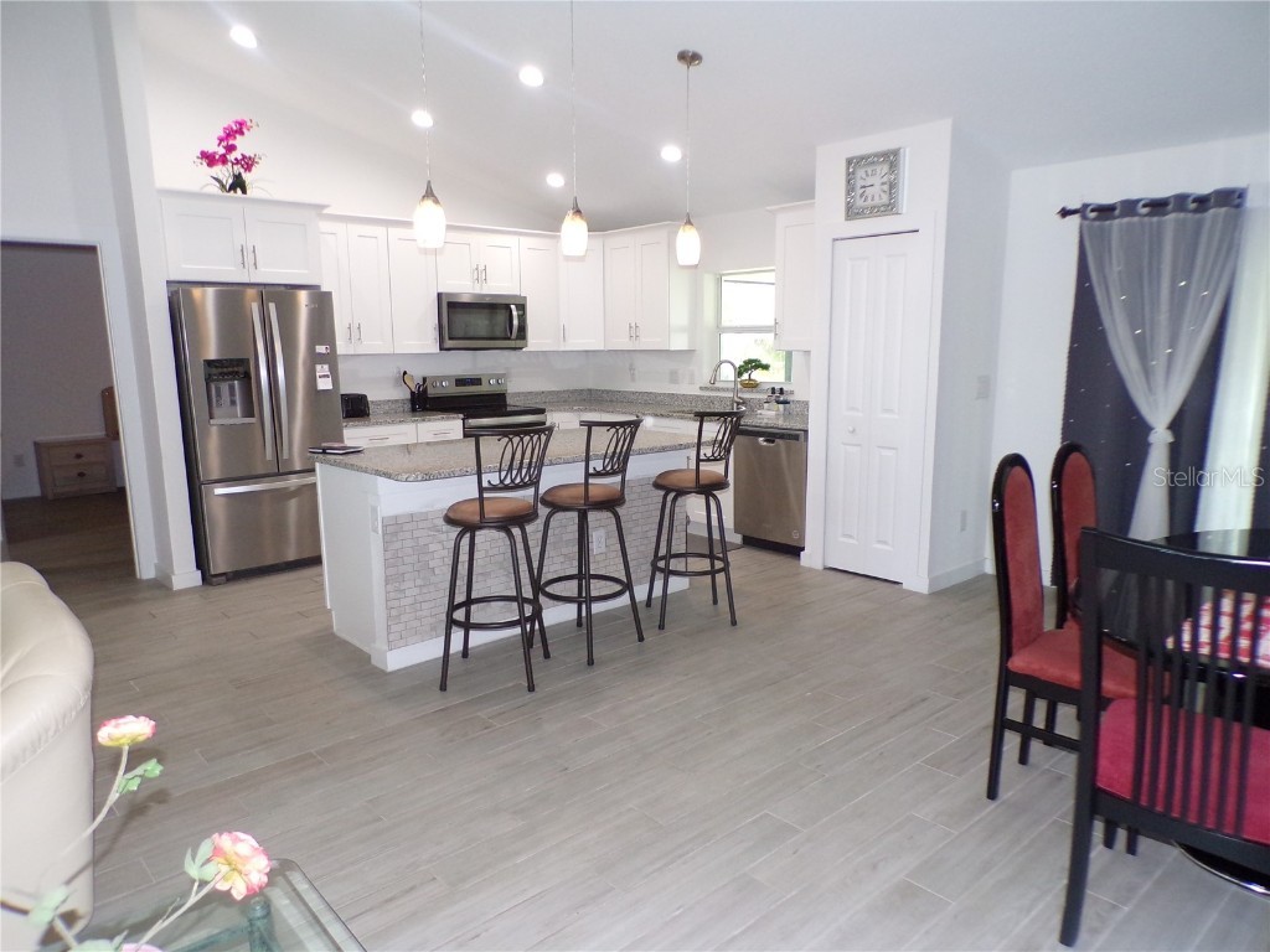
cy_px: 476
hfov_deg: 71.6
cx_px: 635
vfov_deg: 56.8
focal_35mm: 24
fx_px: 881
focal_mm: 4.3
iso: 290
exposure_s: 1/60
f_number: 3
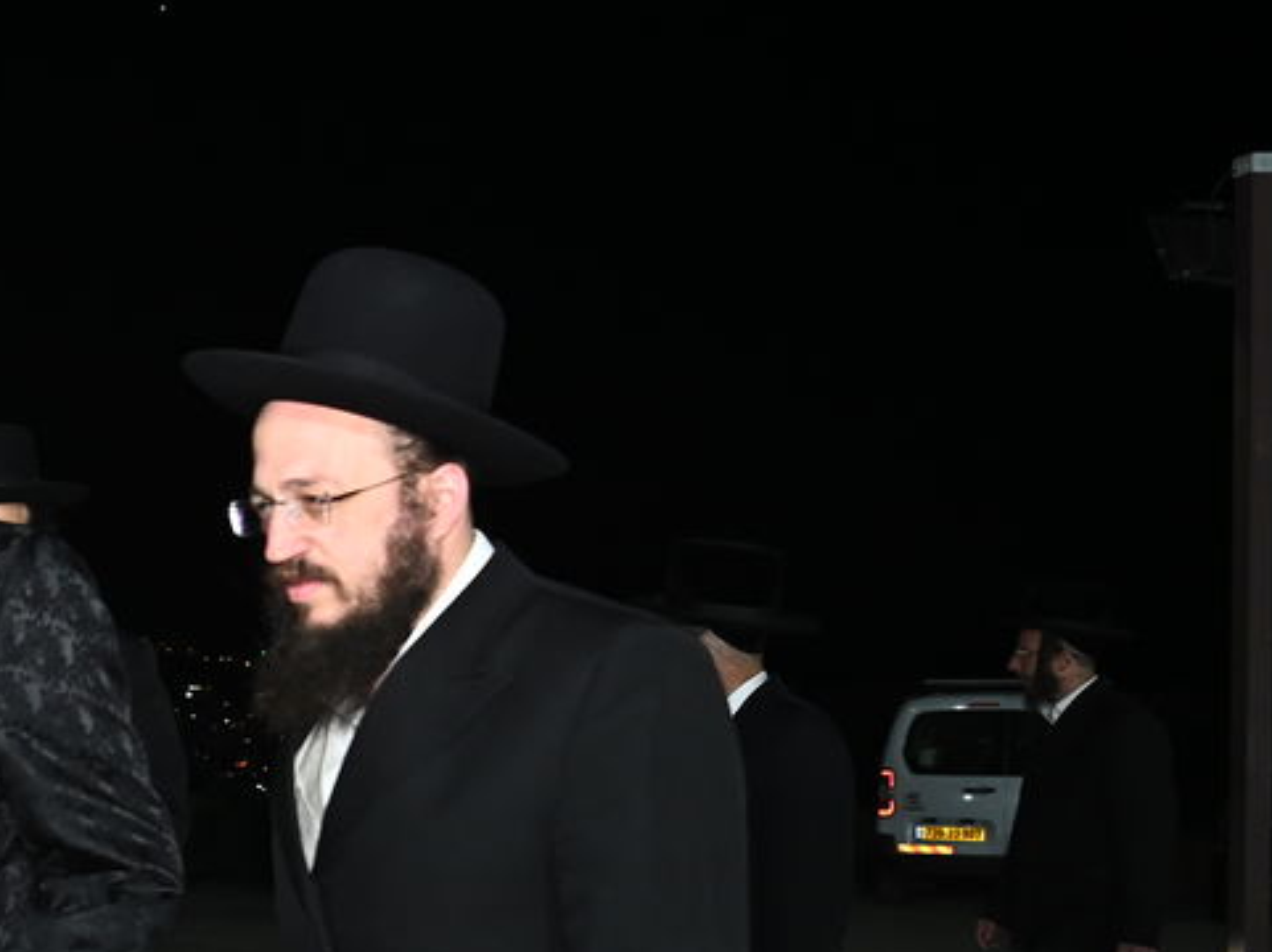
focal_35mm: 84
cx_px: -534
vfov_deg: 17.4
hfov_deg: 20.5
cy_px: 740
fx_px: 3084
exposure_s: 1/200
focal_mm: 30
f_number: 4
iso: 1250
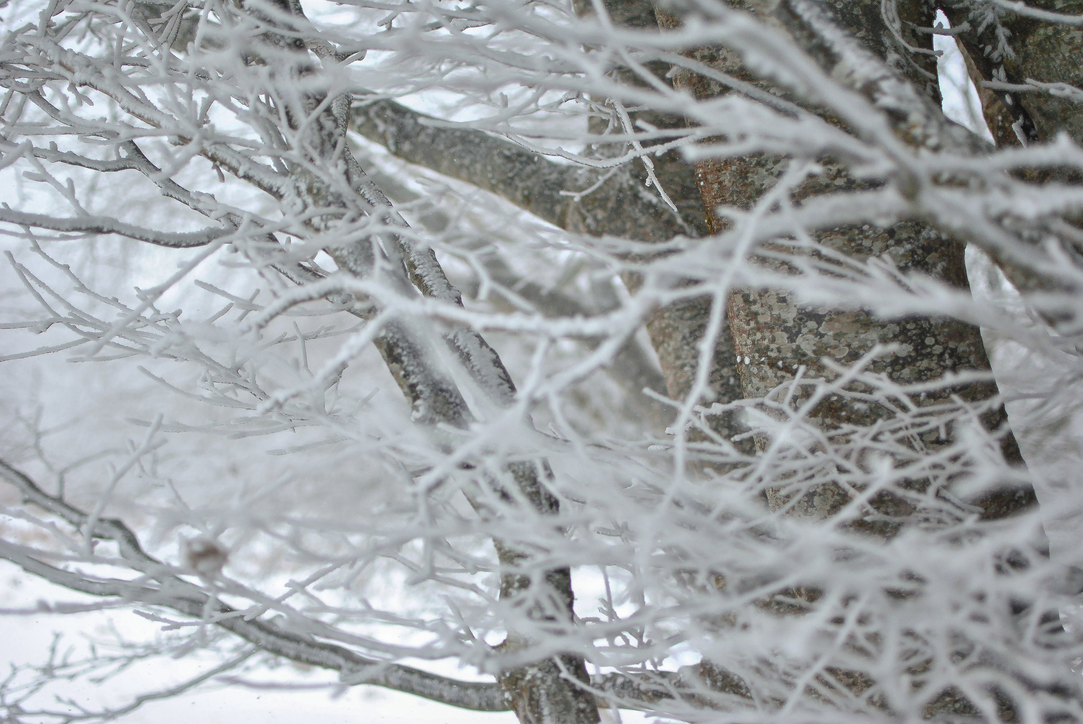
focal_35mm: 52
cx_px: 542
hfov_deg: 37.8
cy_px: 362
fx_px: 1581
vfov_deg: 25.8
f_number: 1.8
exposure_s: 1/4000
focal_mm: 35
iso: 640
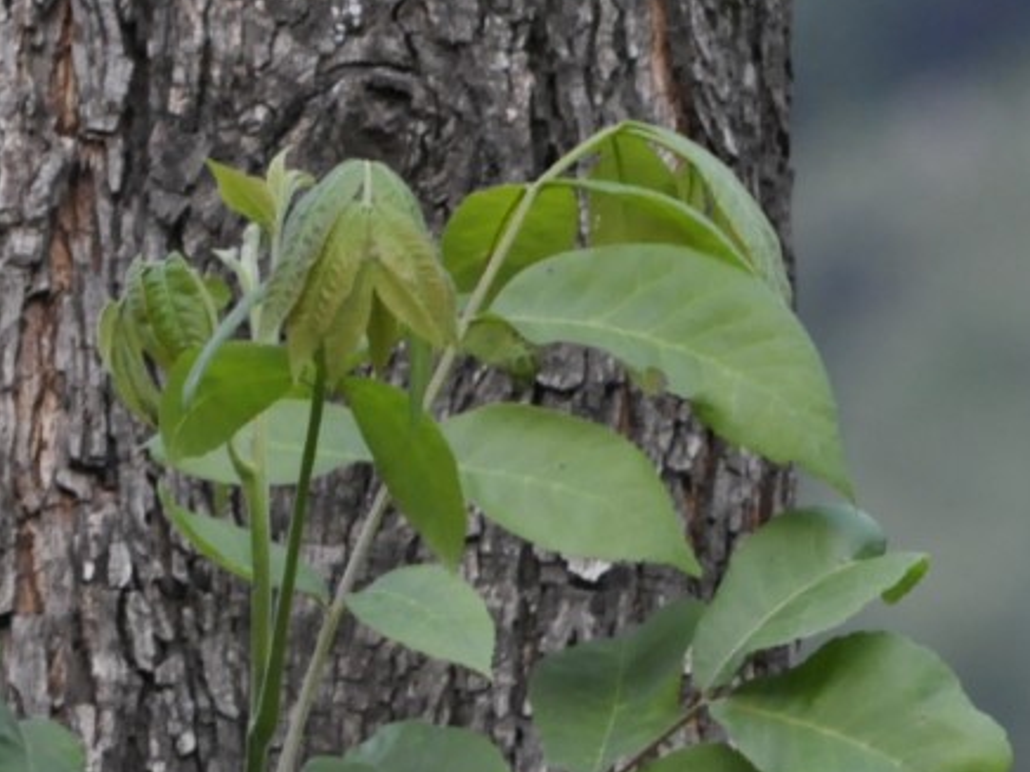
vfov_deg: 1.4
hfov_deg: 1.8
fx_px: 31987
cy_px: 791
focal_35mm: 1075
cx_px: 1122
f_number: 5.6
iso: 1000
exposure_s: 1/125
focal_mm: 200
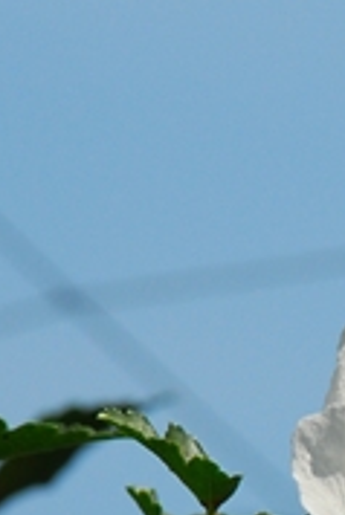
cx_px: 431
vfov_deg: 3.8
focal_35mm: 546
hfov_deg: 2.5
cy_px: 645
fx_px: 7838
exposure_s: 1/800
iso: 200
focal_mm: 135
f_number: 7.1
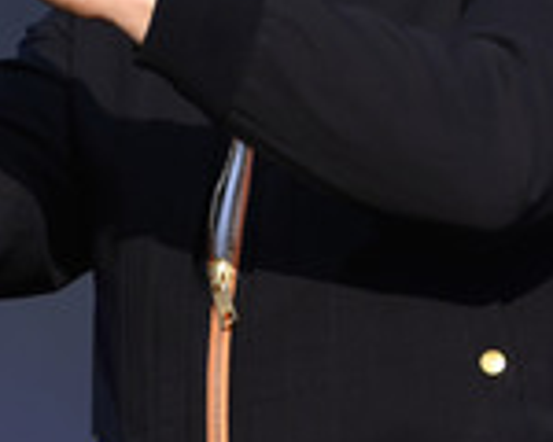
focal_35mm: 565
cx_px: 267
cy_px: -48
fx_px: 9247
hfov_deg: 3.4
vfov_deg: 2.7
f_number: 5
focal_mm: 200
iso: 640
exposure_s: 1/2500
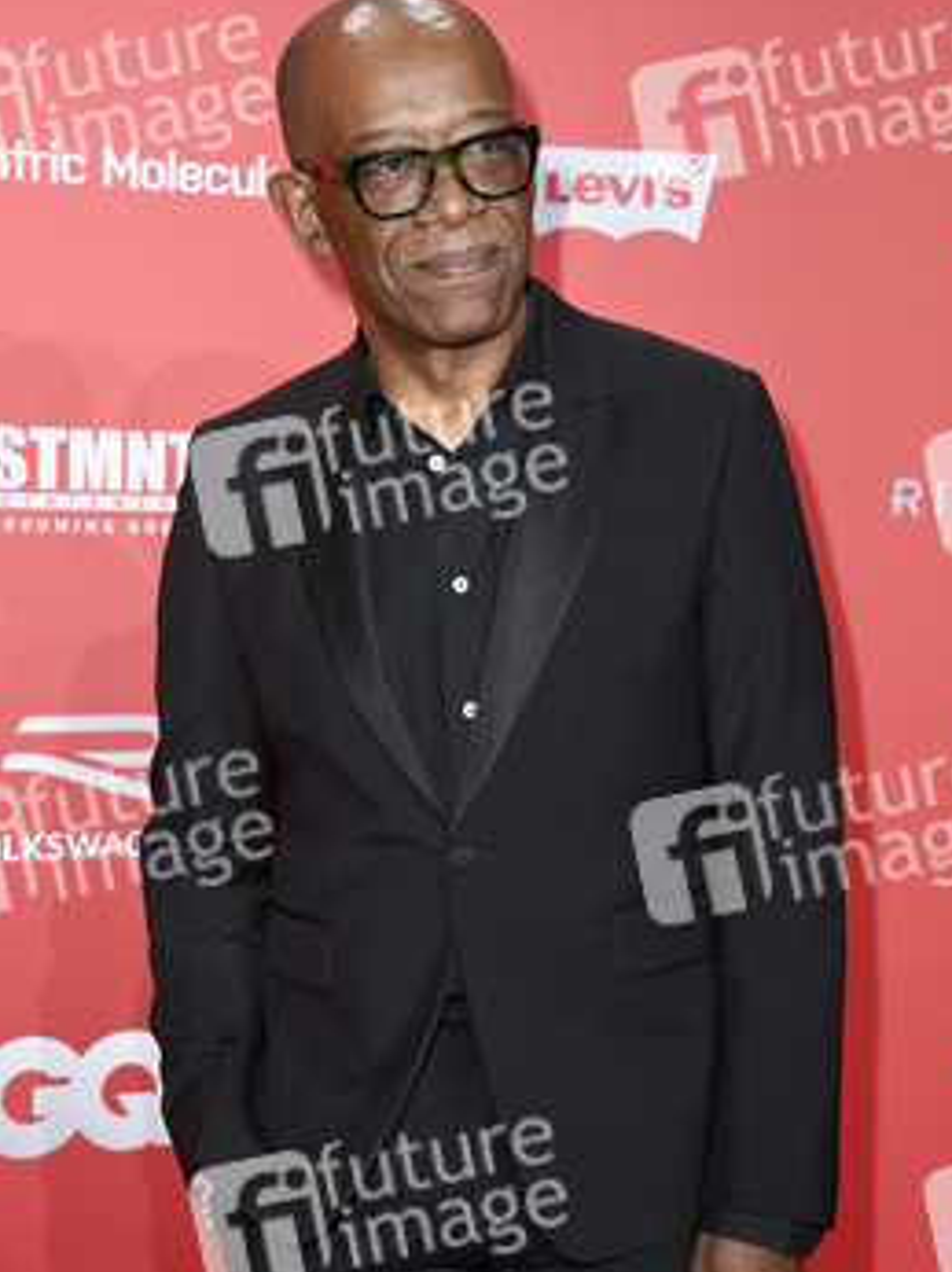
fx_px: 2937
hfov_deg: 18.4
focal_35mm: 80
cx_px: 485
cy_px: 654
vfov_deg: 24.4
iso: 800
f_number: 5.6
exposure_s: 1/250
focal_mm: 72
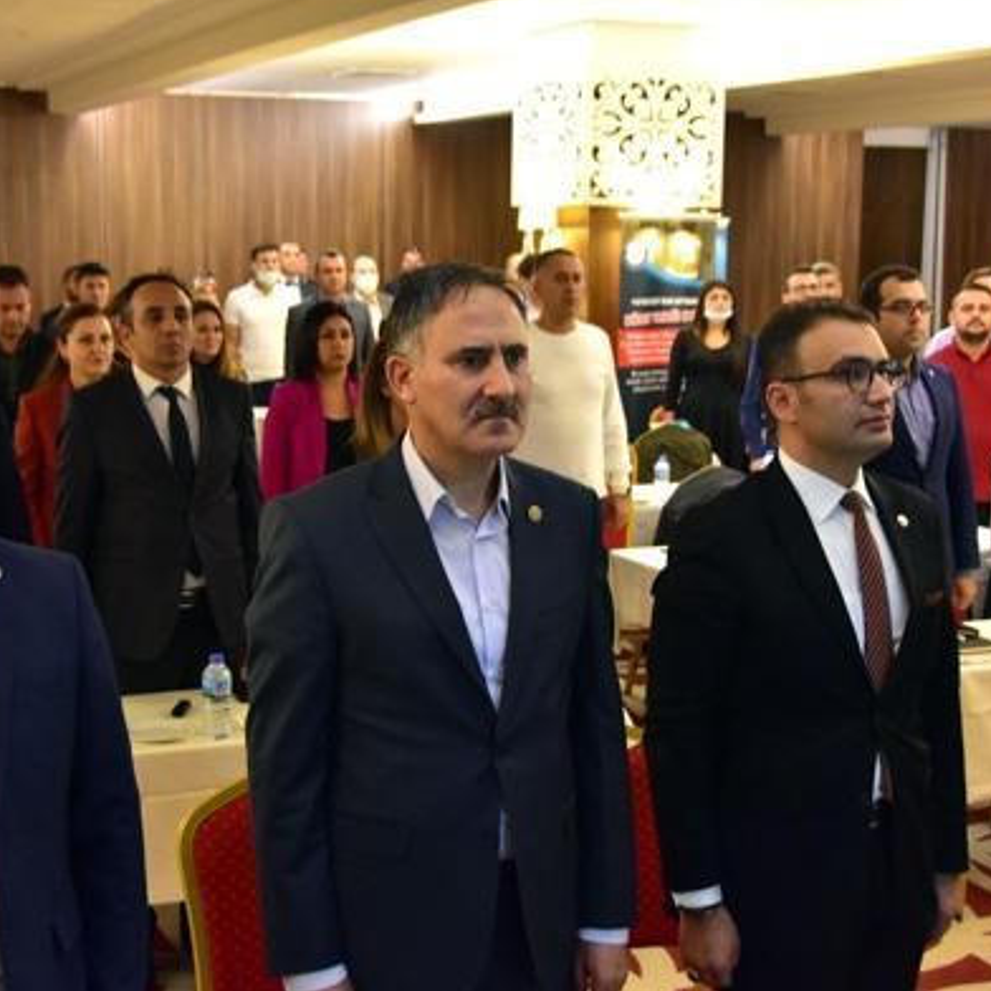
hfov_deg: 32.7
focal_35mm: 52
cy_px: 478
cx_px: 426
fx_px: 1684
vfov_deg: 32.8
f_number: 4
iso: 1600
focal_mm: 26
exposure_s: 1/10
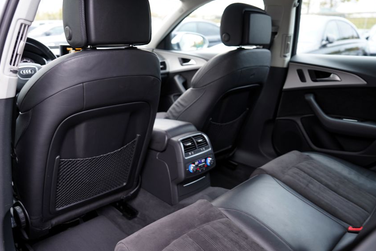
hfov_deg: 63.5
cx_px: 168
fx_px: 303
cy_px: 141
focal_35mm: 29
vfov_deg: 44.9
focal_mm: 24
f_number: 2.8
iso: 200
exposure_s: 1/30
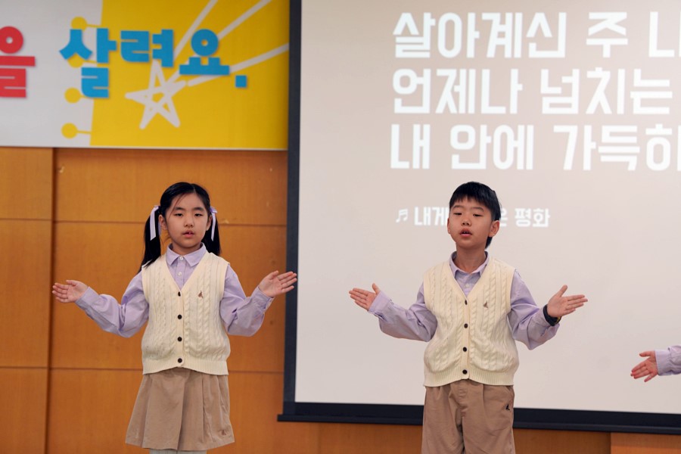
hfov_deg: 12.8
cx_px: 340
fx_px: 3026
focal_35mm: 160
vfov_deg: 8.6
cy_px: 227
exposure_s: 1/200
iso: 800
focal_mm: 160
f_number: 4
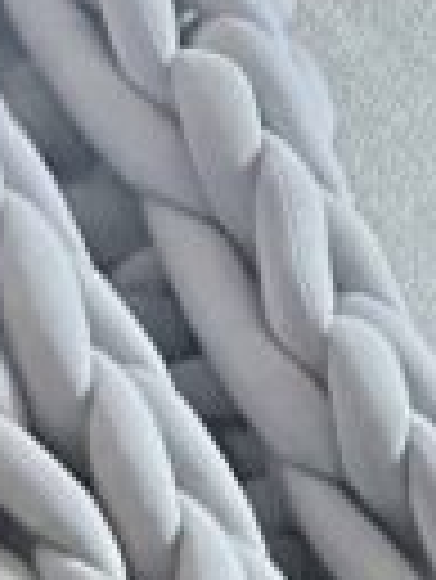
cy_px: 1830
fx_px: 3454
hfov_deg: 6.7
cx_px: 1155
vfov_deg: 8.0
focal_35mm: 206
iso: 500
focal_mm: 5.7
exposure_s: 1/40
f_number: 1.5
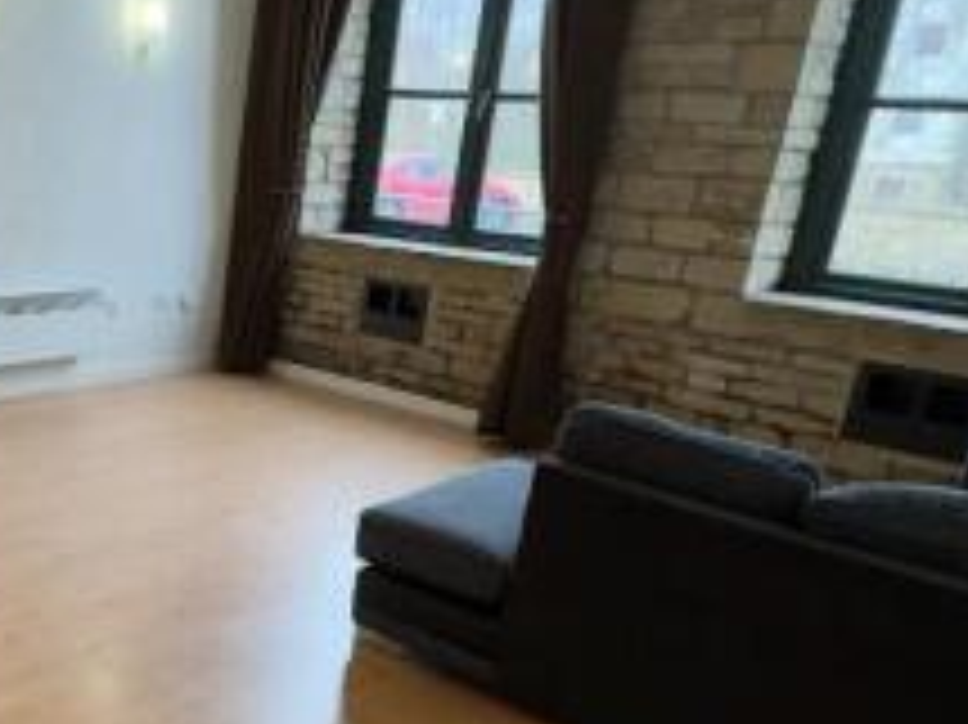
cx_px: 92
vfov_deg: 37.4
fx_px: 1062
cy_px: 456
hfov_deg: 44.5
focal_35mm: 38
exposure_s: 1/100
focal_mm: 2.22
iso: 160
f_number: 2.2
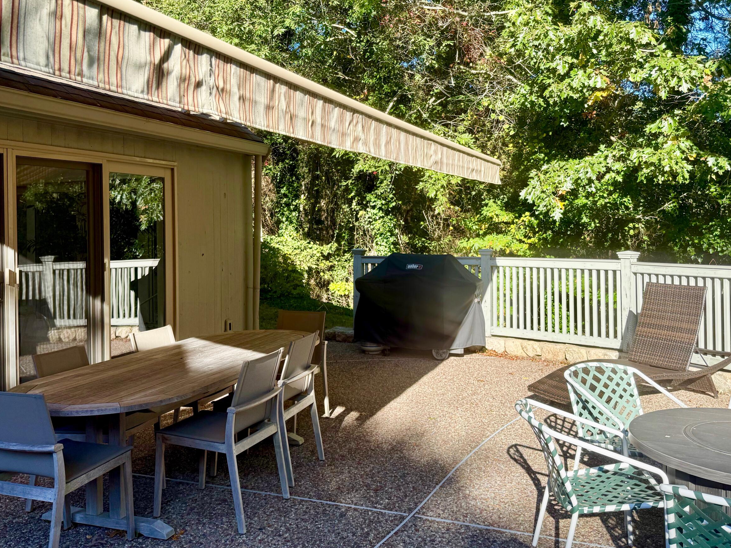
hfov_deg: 58.3
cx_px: 384
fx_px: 655
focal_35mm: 31
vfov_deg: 45.1
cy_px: 212
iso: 80
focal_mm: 6.76
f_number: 1.78
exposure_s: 1/1250
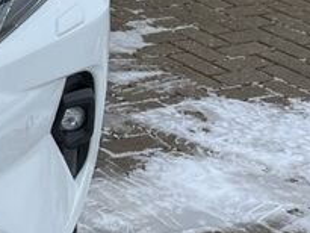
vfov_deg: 11.2
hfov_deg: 12.5
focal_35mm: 130
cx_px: -386
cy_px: -30
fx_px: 1165
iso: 50
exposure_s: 1/928
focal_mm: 5.1
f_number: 1.6
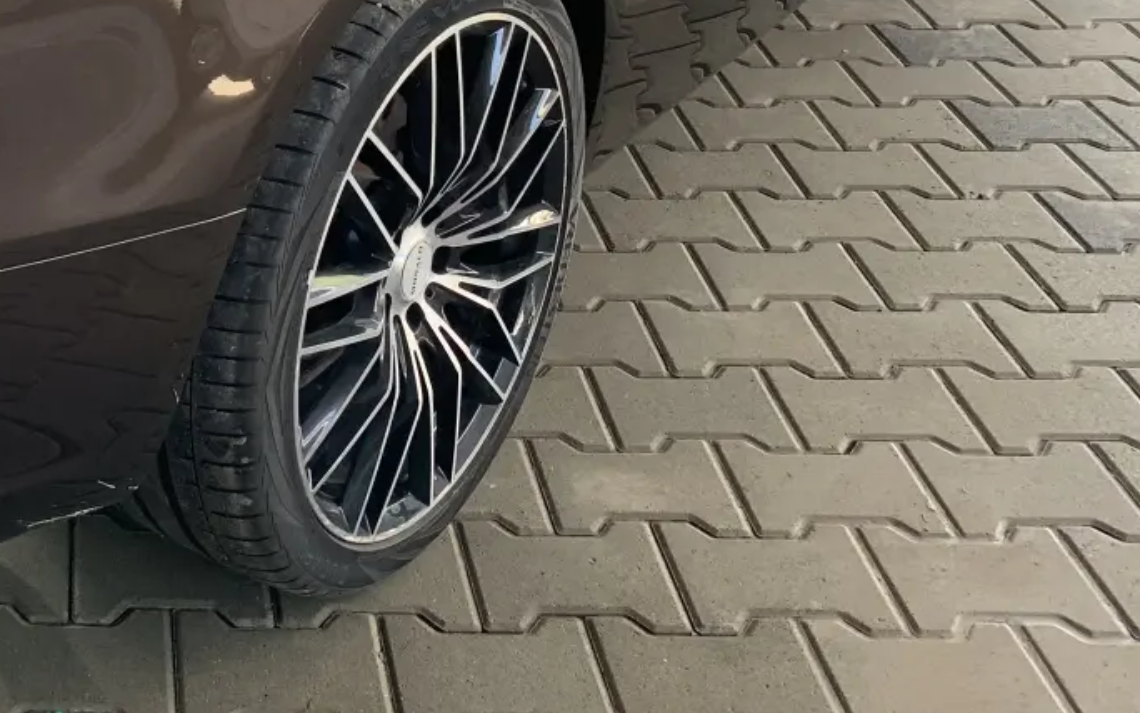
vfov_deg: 21.3
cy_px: -63
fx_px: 1803
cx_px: -17
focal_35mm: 58
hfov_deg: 32.2
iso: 50
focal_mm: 4.25
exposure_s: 1/121
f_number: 1.8
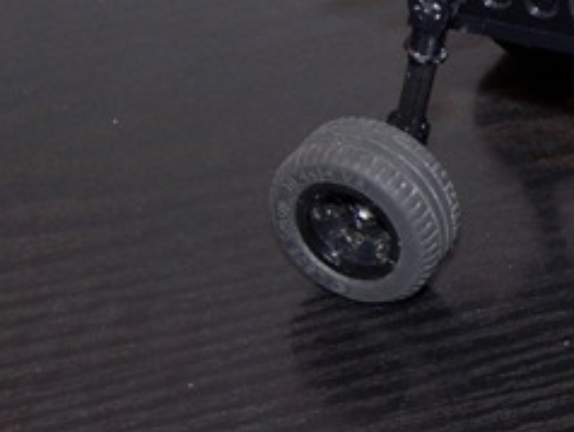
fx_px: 1693
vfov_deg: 14.4
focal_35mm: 102
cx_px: 685
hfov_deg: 18.3
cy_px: 56
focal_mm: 6.3
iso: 80
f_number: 2.8
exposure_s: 1/60
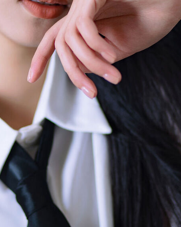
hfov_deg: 7.0
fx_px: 1486
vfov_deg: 8.7
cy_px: 56
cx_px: 42
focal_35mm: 222
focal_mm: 85
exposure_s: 1/125
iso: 125
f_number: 1.8
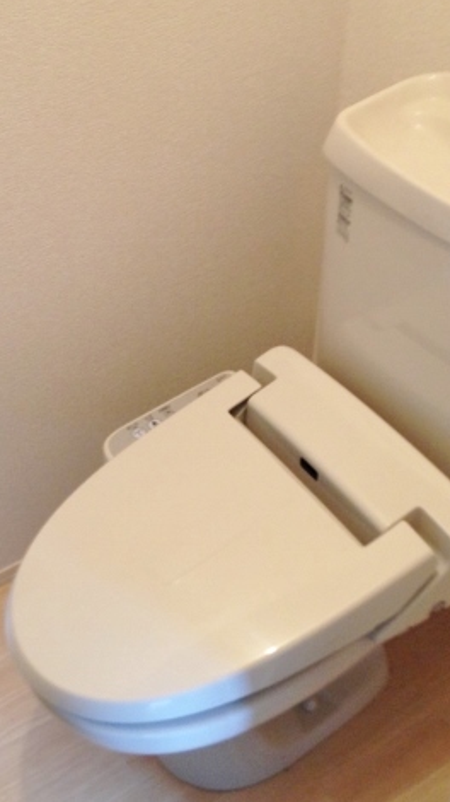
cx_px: 150
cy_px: 401
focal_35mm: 49
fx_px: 1041
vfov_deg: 42.1
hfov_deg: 24.3
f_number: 2.4
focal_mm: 4.12
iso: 100
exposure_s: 1/20
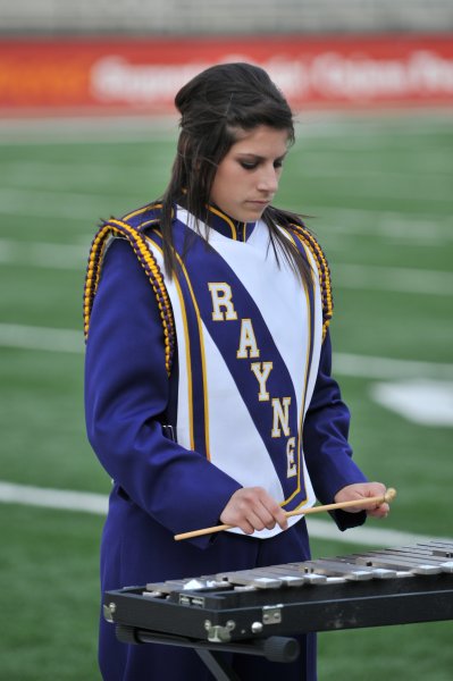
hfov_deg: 5.7
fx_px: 4538
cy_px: 340
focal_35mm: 240
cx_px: 226
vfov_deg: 8.6
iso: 200
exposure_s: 1/1000
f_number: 2.8
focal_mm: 160
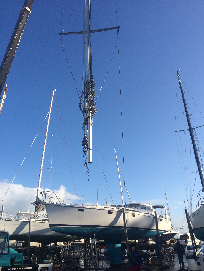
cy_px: 136
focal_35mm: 30
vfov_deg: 60.0
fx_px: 236
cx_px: 102
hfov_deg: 46.8
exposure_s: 1/1709
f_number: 2.2
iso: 32
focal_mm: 4.12
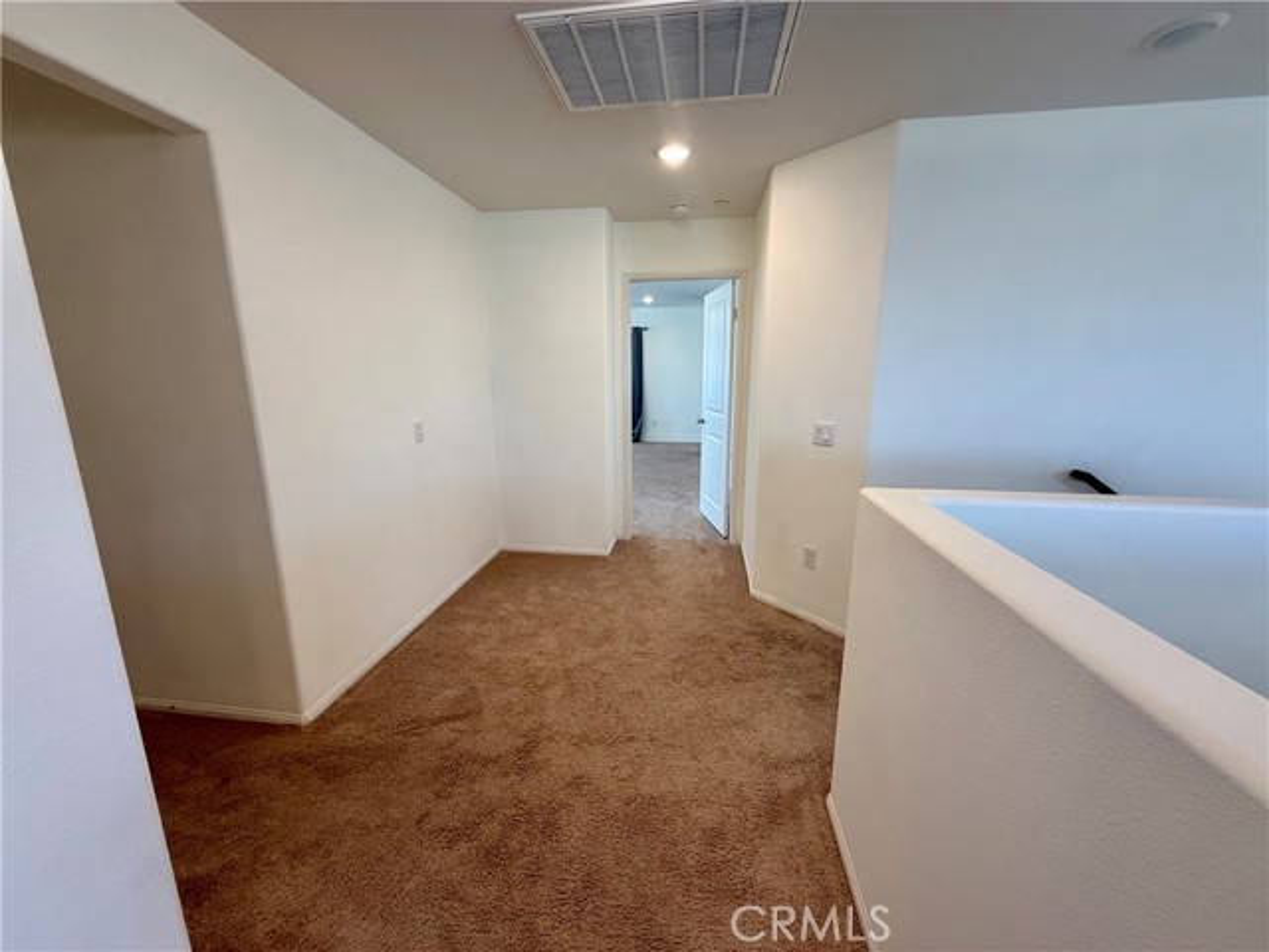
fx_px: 513
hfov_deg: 102.1
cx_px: 634
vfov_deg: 85.7
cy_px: 476
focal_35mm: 14
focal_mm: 2.22
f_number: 2.2
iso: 125
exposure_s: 1/120
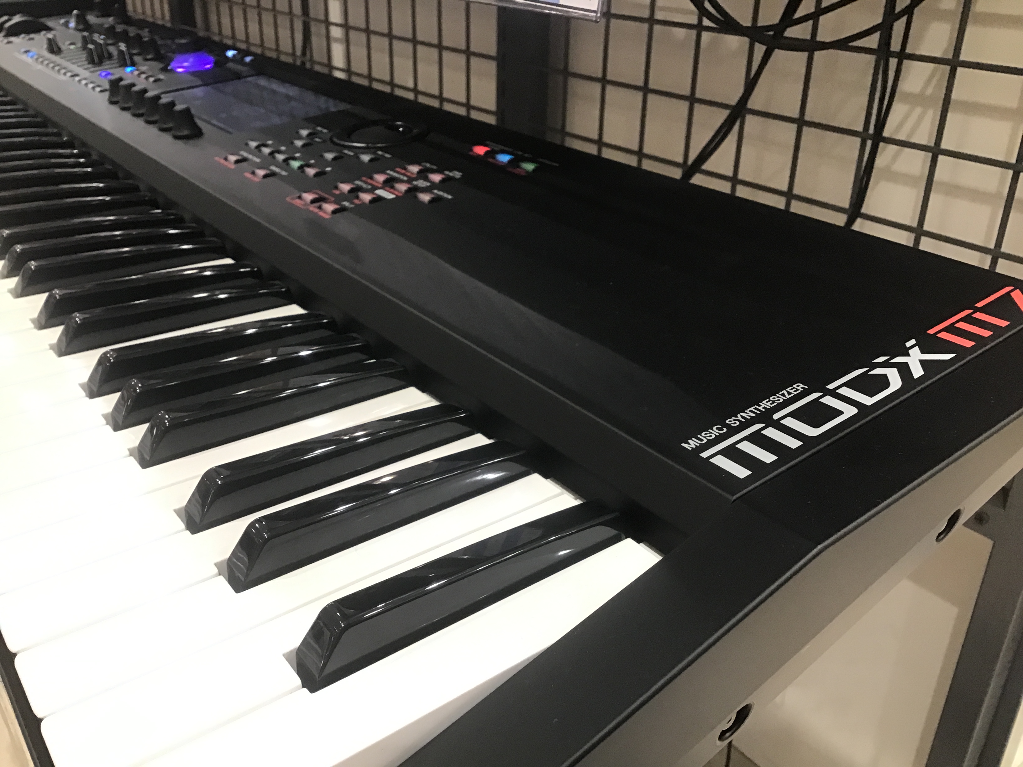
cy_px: 384
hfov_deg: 58.4
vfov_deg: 45.4
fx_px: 916
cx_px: 512
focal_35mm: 31
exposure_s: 1/30
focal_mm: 3.3
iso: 100
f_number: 2.4
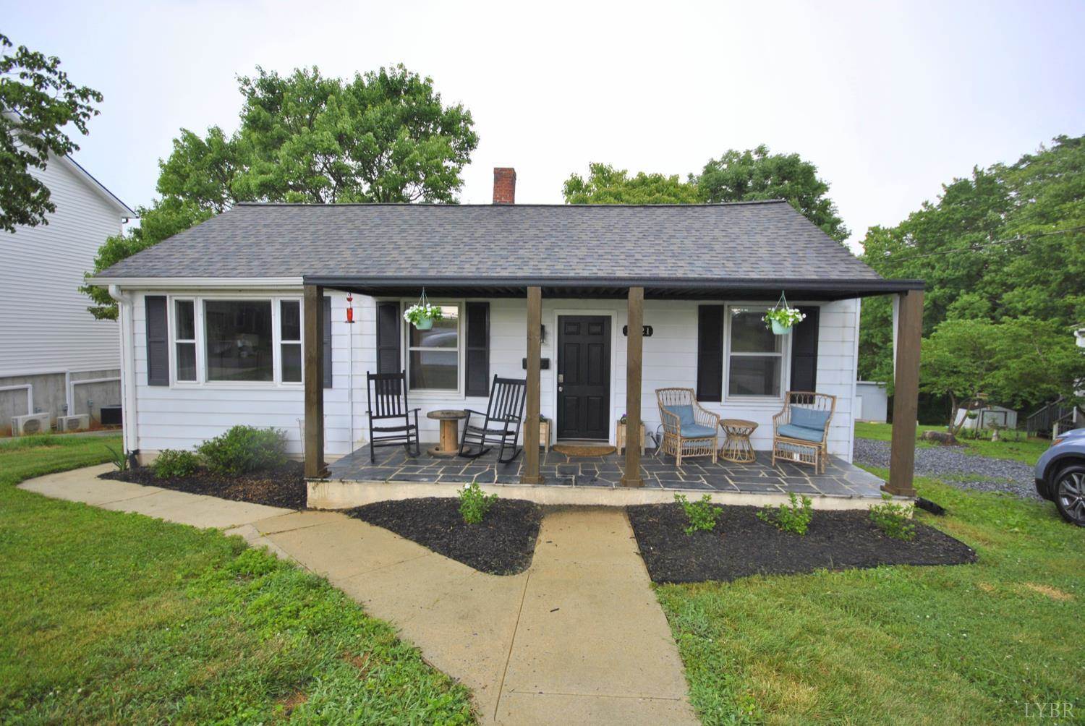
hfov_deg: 100.3
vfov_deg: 77.5
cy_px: 363
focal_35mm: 15
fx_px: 453
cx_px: 542
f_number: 5
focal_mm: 10
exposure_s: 1/100
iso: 200
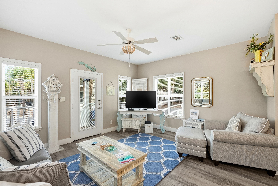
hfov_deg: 100.4
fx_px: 116
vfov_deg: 77.4
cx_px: 139
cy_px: 93
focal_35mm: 15
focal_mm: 15
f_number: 9
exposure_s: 1/100
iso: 400
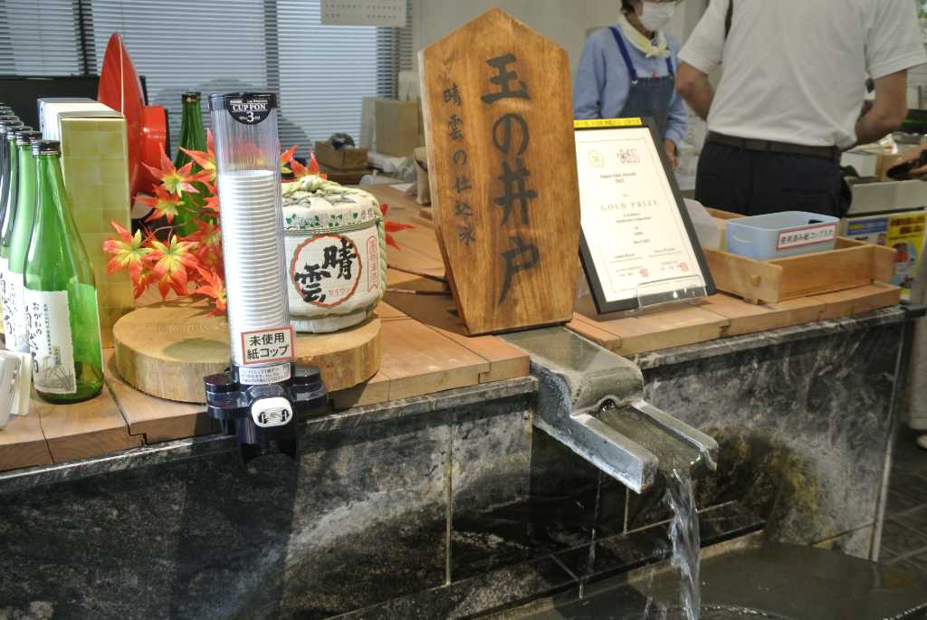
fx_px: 928
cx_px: 464
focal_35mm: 36
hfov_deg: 53.1
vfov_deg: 37.0
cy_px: 310
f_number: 4
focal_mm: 13.4
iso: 400
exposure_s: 1/60
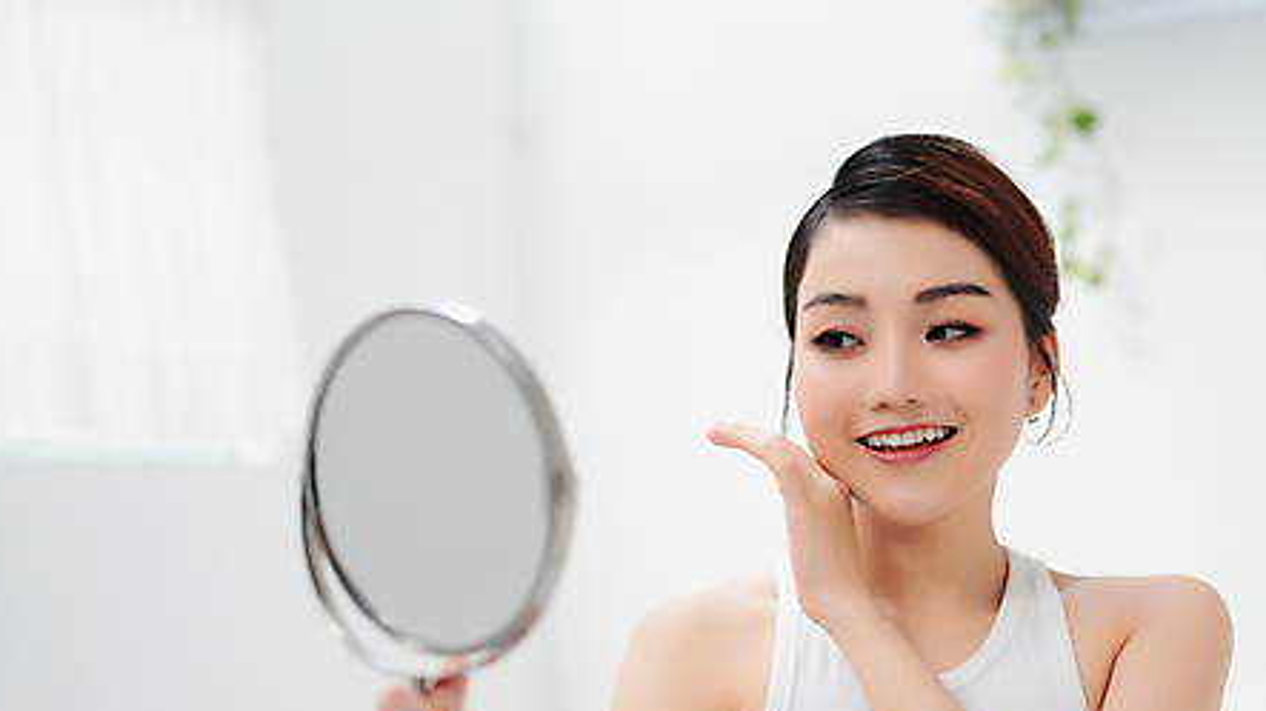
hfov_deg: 29.7
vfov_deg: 16.9
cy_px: 480
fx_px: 2383
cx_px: 772
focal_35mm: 71
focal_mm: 50
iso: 250
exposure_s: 1/200
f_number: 2.2
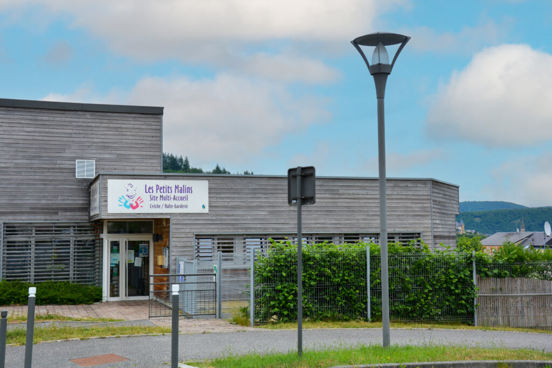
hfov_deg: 41.1
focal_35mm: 48
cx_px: 276
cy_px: 184
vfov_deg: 28.1
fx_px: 736
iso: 125
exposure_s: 1/250
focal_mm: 32
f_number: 8
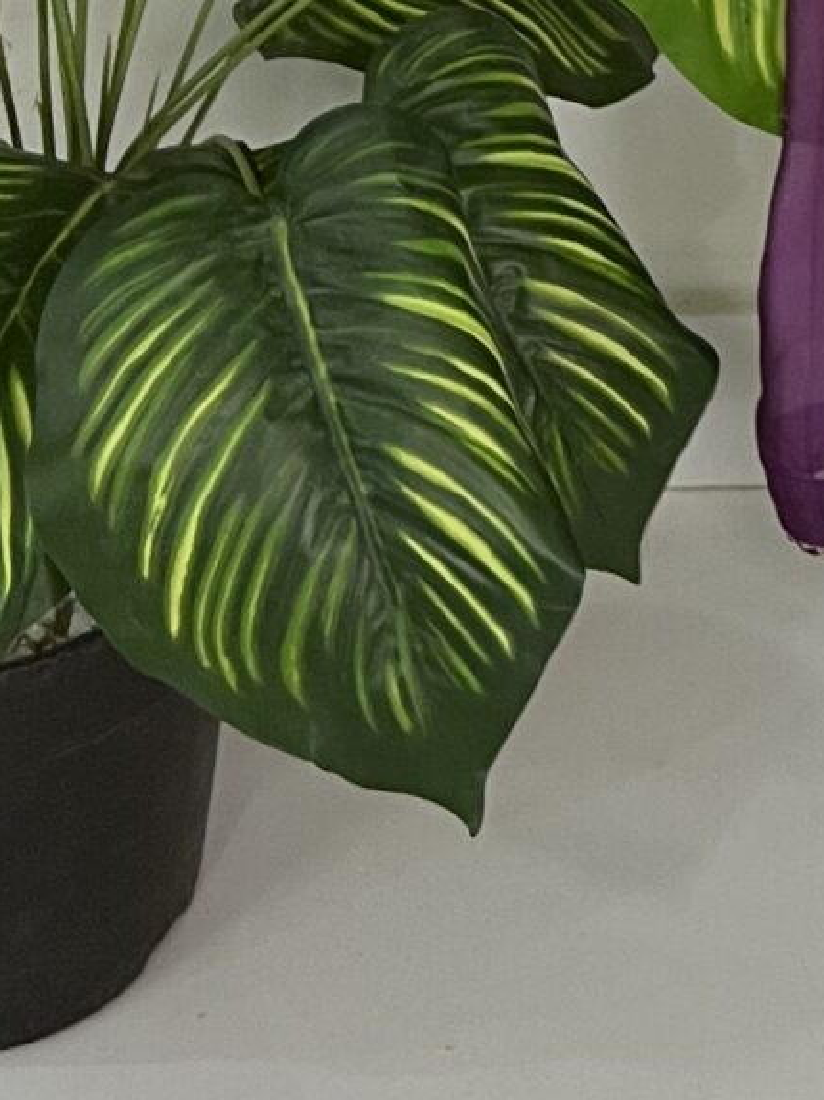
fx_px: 3684
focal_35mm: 116
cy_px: -981
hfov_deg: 11.8
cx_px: 1466
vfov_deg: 14.5
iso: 80
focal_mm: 5.7
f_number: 1.5
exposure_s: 1/50
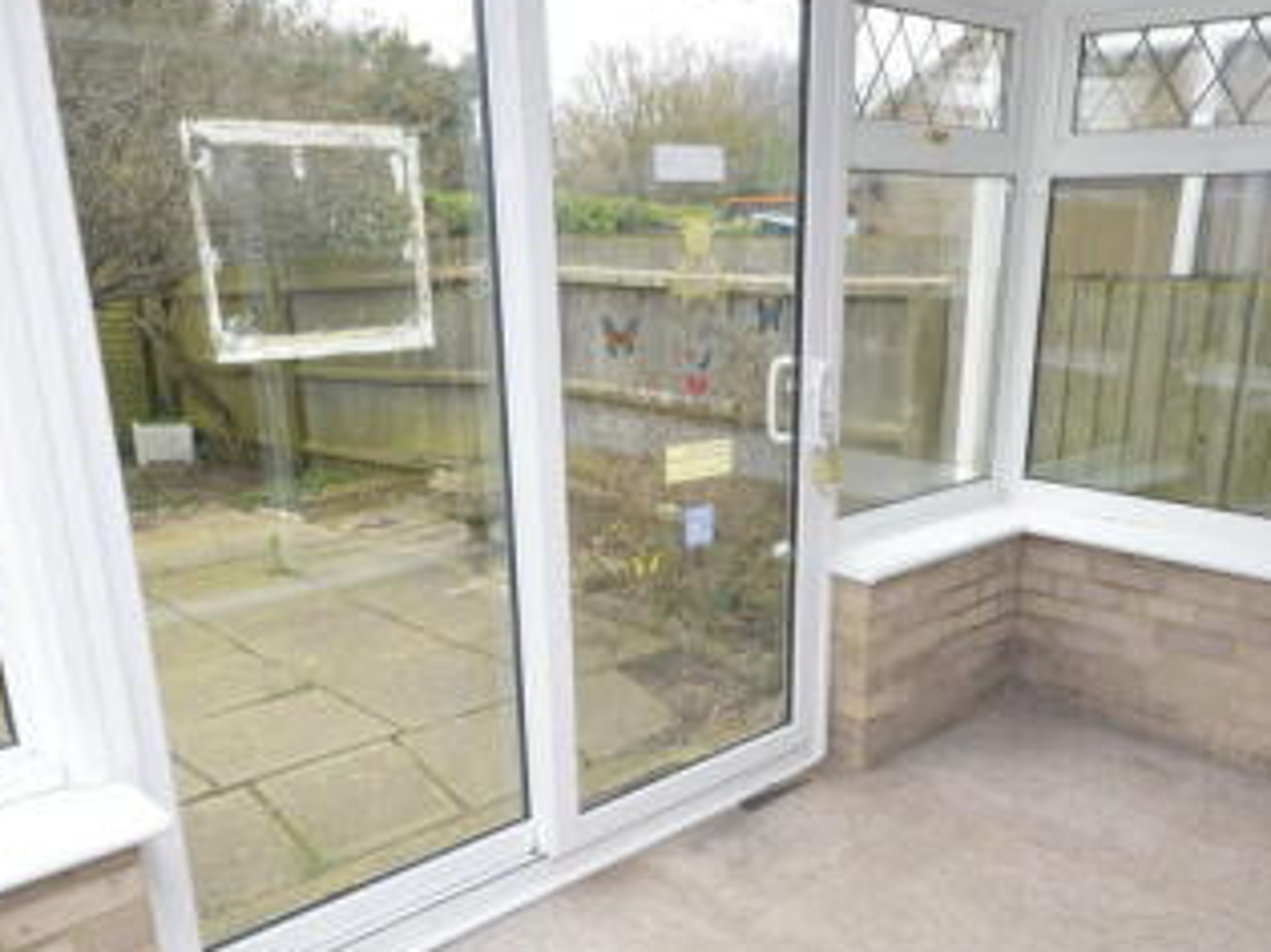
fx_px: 1101
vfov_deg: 46.6
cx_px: 682
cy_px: 561
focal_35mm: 30
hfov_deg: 59.9
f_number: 7.1
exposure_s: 1/80
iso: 400
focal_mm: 10
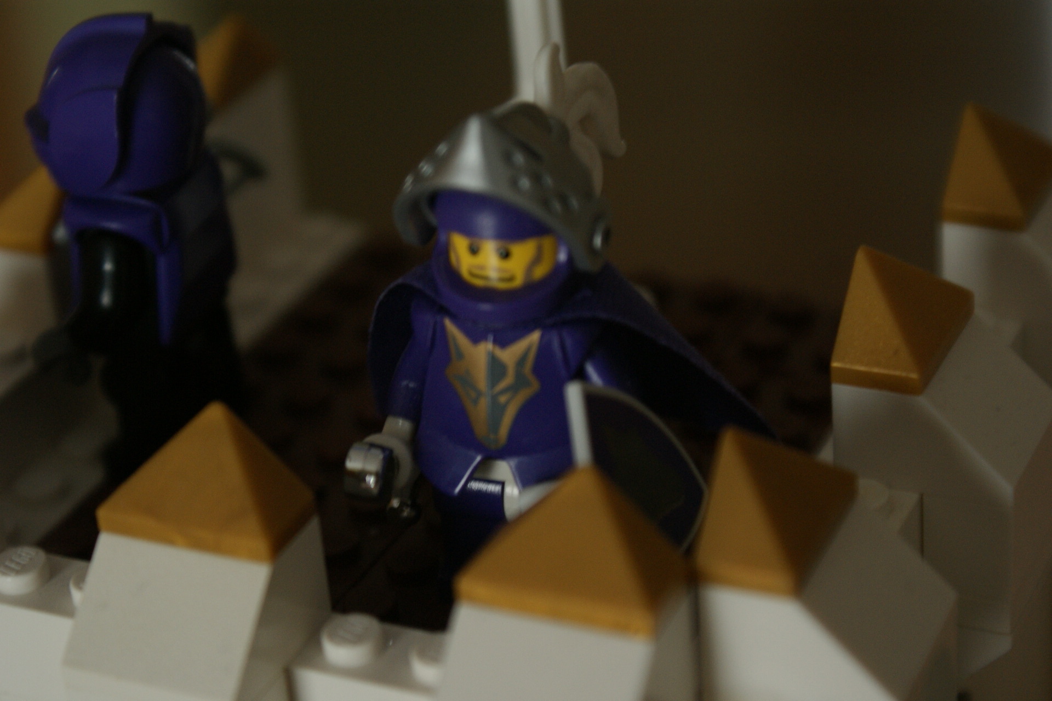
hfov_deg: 22.6
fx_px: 2630
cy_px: 350
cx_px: 526
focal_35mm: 90
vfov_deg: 15.2
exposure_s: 1/30
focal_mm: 60
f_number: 5.6
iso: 400
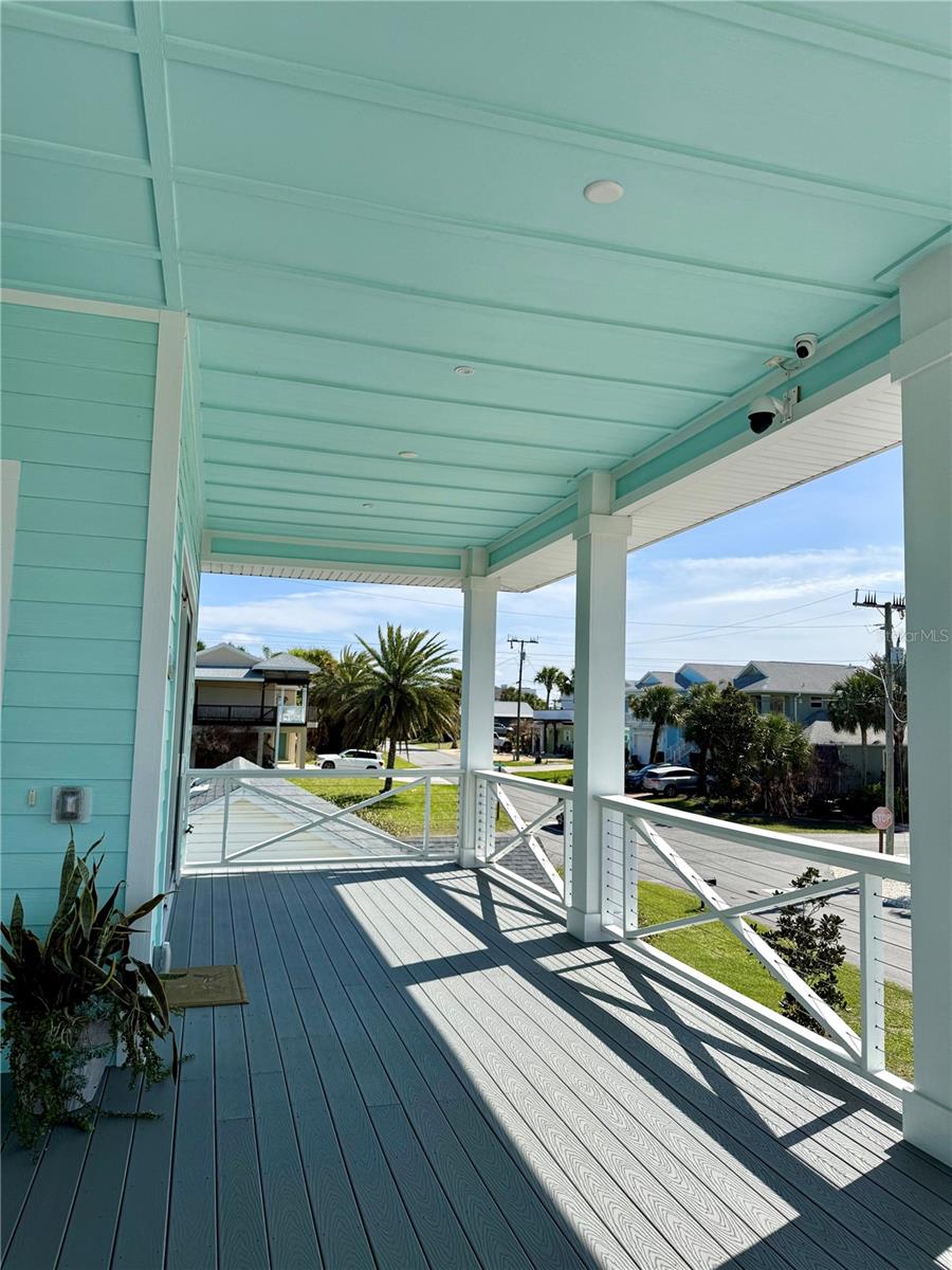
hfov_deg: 56.8
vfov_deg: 71.6
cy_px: 635
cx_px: 476
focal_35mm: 24
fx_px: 880
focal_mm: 6.76
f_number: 1.78
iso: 80
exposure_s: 1/5319
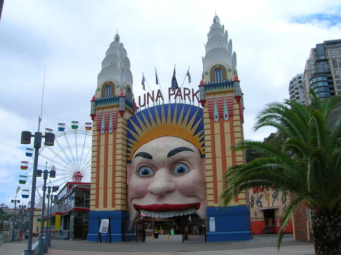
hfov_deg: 54.0
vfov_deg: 41.7
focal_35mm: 34
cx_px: 170
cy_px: 128
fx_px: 335
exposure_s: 1/610
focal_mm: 5.7
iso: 50
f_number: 4.9
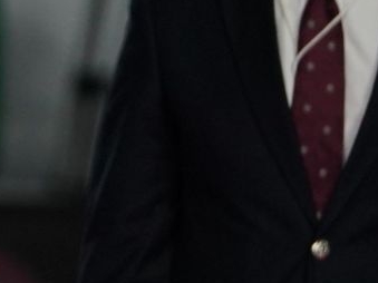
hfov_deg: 1.3
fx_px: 16712
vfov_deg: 1.0
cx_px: -583
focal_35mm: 1531
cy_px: 145
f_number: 2.8
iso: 1000
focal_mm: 200
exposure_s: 1/1000
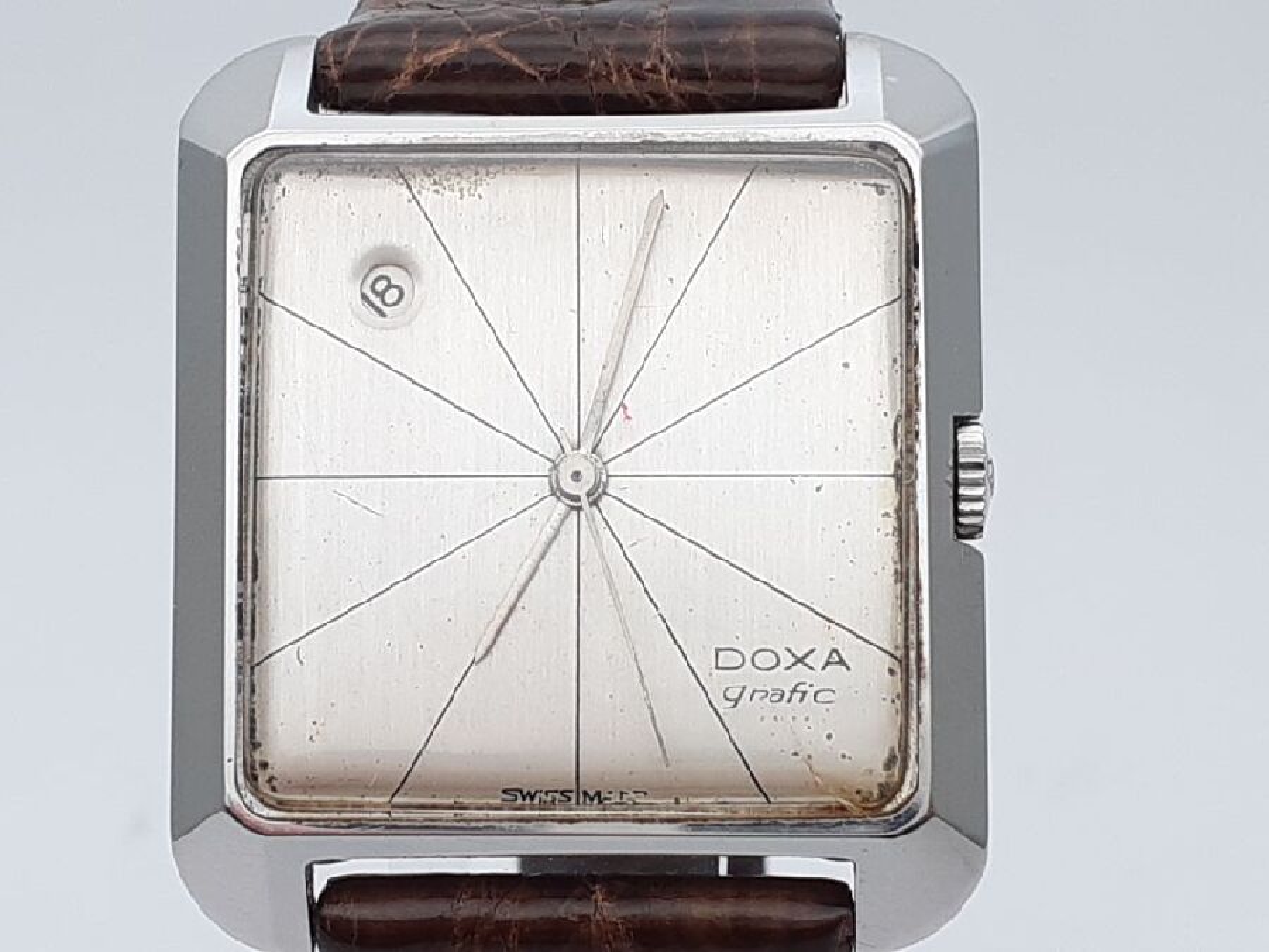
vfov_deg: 51.4
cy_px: 476
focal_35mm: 27
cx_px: 634
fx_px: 990
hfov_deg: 65.3
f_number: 1.9
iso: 40
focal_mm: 3.6
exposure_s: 1/268
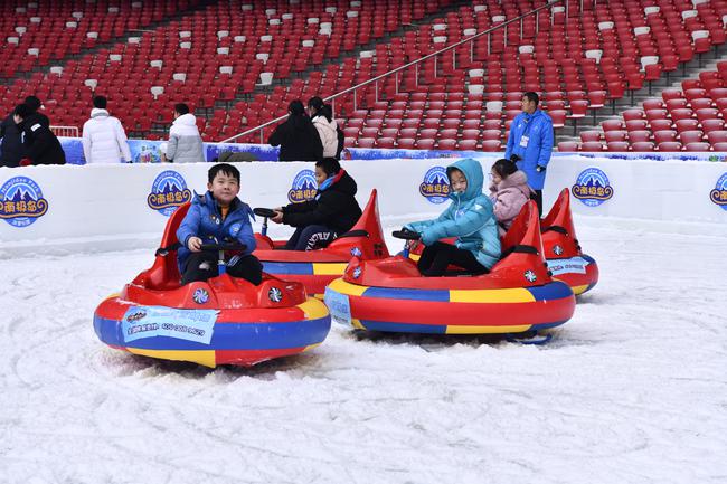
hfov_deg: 28.9
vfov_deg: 19.4
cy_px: 242
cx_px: 364
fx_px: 1413
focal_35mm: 70
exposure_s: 1/800
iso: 500
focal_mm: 70
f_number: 7.1
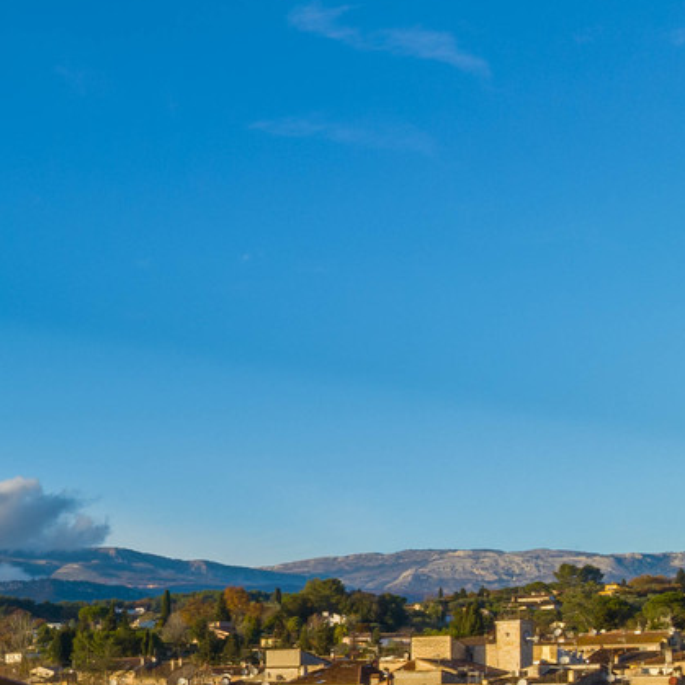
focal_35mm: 81
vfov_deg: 20.6
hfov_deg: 20.0
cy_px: 706
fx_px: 1813
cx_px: -144
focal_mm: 12.3
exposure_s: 1/60
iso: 100
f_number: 11
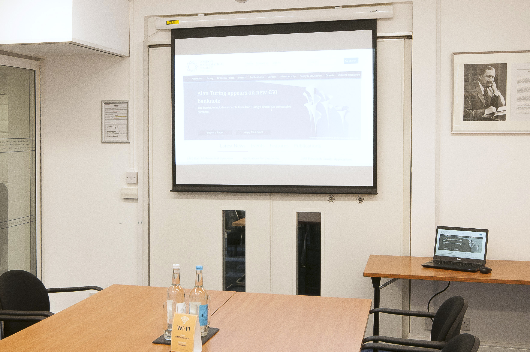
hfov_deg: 38.1
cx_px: 209
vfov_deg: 25.9
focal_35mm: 52
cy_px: 141
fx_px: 765
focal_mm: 20
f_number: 9
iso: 200
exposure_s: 1/13
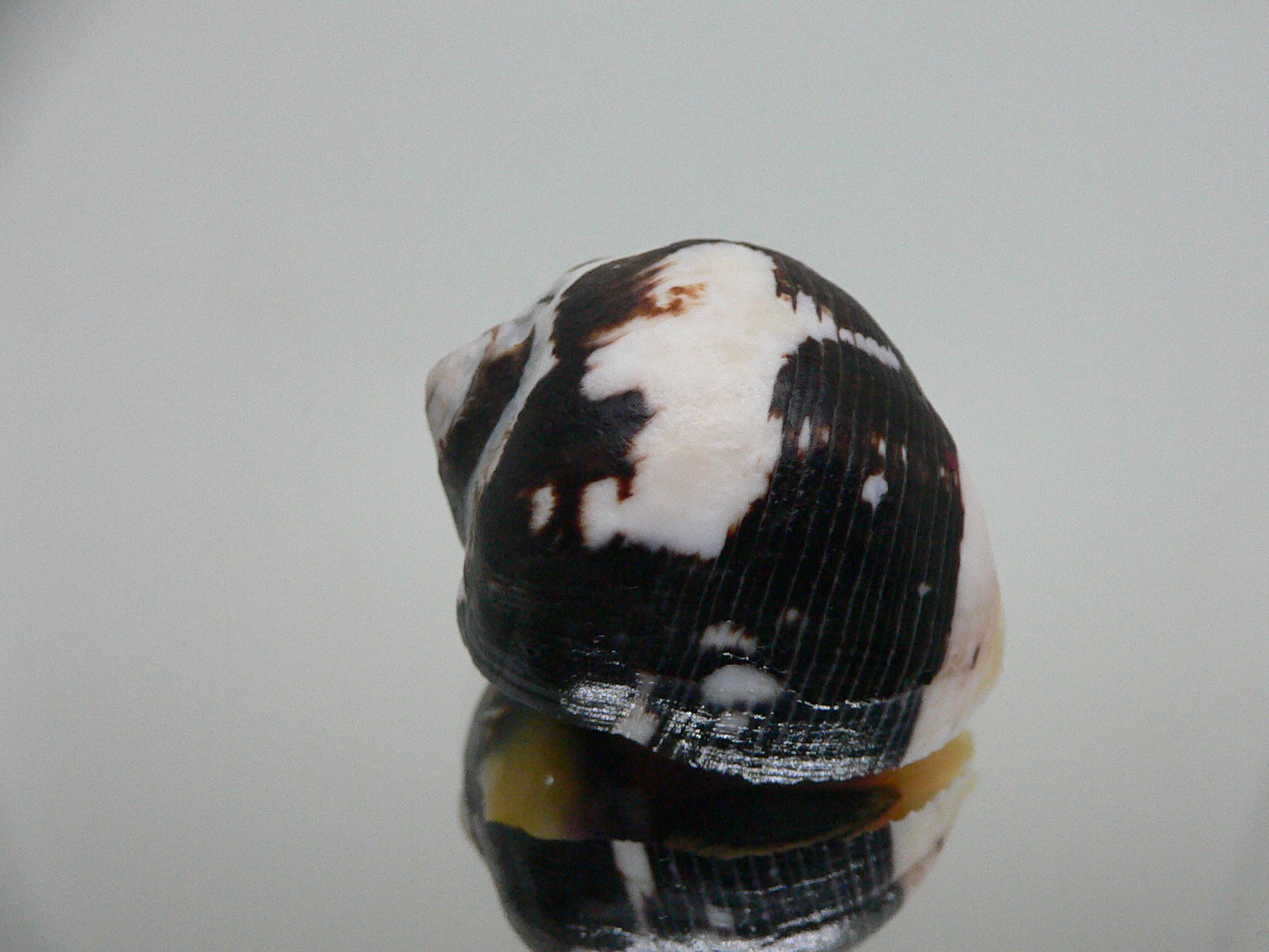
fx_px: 1430
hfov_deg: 47.8
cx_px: 692
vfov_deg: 36.8
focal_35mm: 39
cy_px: 522
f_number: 2.8
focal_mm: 4.6
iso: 200
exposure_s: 1/50
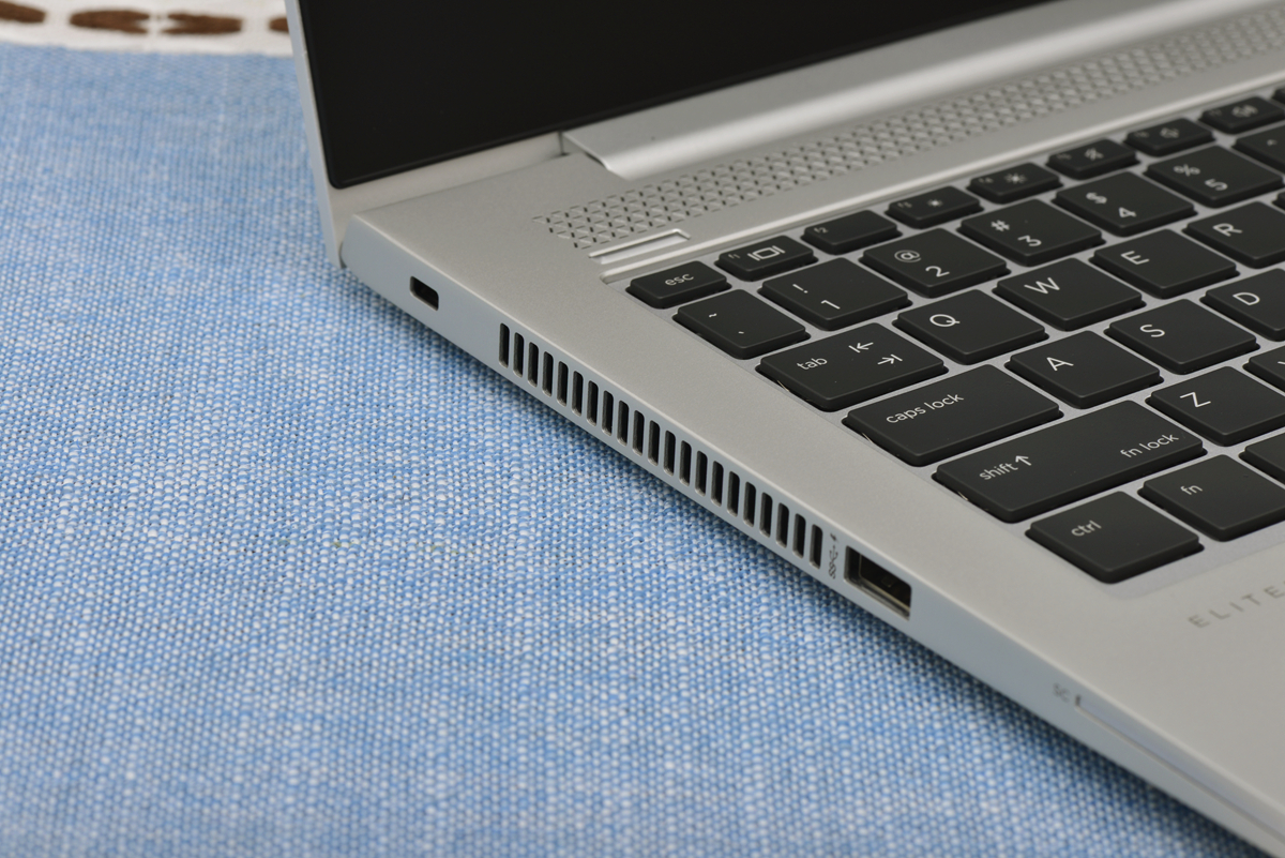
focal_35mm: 105
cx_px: 642
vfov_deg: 13.1
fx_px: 3749
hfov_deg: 19.4
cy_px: 429
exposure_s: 1/160
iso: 320
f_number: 16
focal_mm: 105
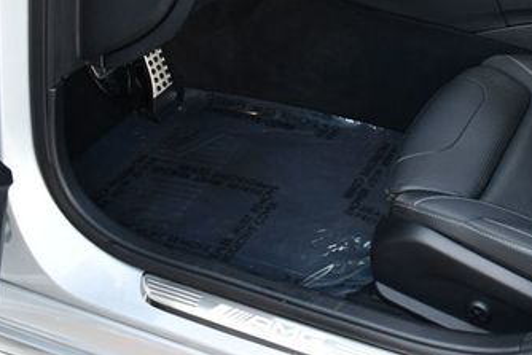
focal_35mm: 69
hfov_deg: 28.6
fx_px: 1020
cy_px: 21
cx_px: 428
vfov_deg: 19.3
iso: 800
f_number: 3.5
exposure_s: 1/250
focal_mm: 18
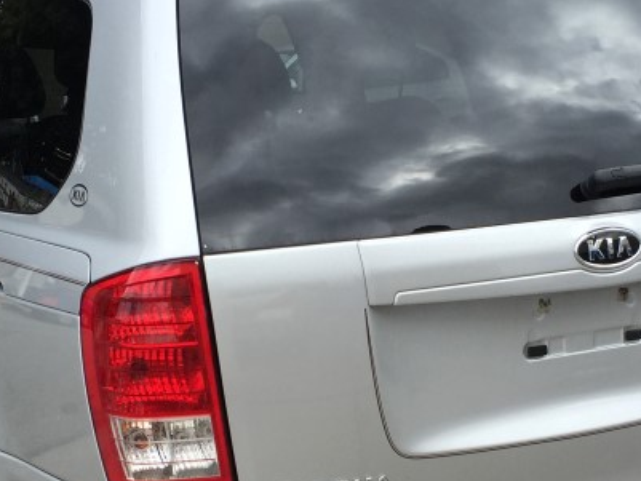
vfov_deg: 19.7
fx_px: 1371
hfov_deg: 26.3
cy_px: 382
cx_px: 339
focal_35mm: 74
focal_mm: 4.15
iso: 32
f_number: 2.2
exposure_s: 1/1014
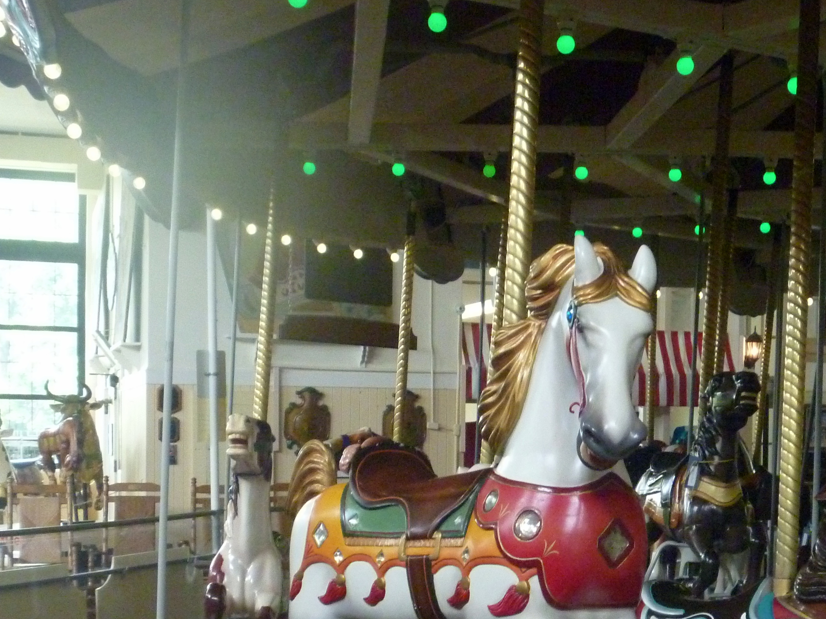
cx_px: 597
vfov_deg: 24.4
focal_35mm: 59
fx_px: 1408
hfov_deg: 32.2
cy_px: 493
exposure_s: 1/60
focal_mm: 6.3
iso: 640
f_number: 3.5
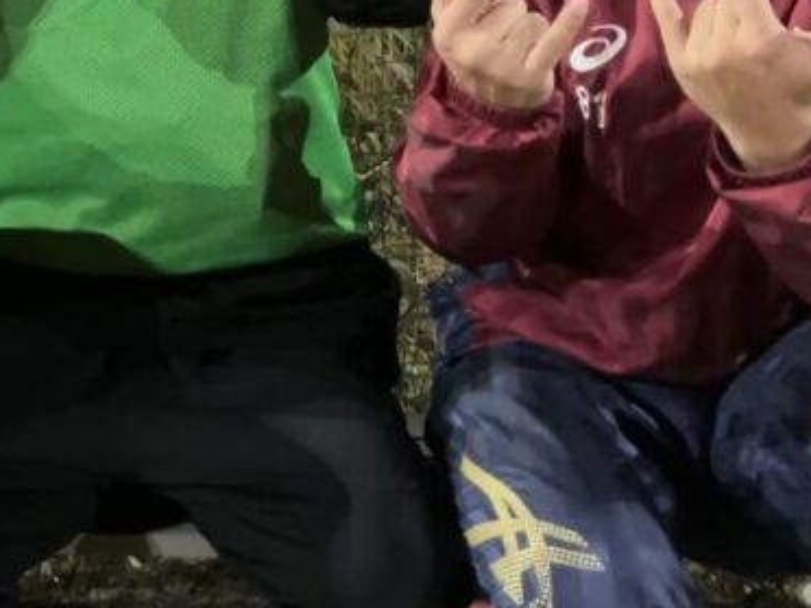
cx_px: -7
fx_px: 1804
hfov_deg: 24.2
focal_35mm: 77
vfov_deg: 18.0
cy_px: -159
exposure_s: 1/29
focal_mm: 3.99
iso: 640
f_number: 1.8
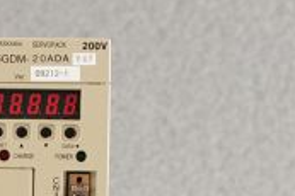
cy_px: 323
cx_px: 10
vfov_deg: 7.7
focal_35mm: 173
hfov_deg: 11.8
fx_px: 1416
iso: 1600
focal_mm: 50
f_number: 8
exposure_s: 1/125
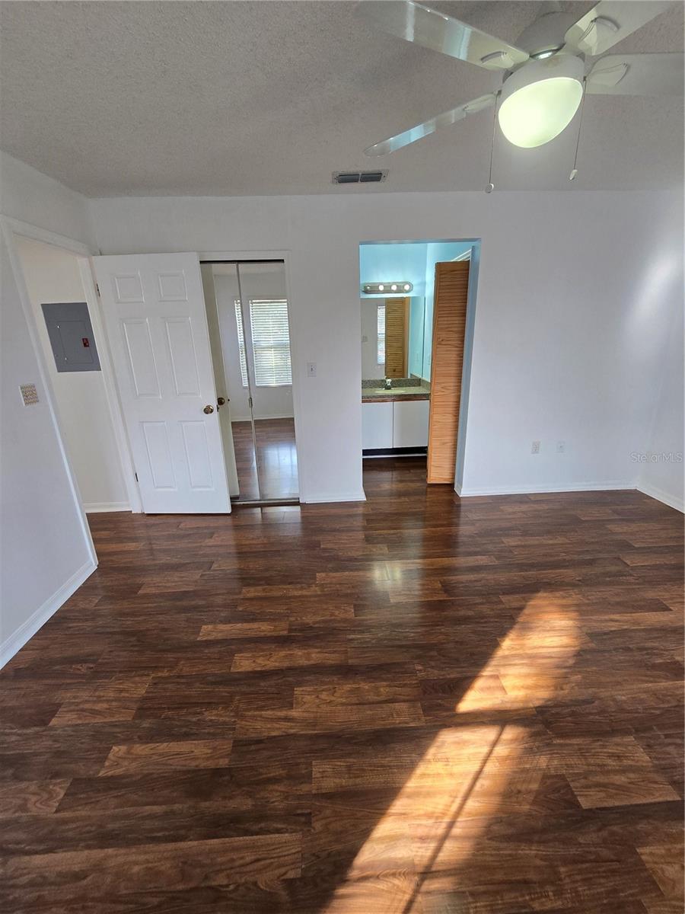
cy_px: 457
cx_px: 342
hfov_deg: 89.9
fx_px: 343
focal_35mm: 13
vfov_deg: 106.2
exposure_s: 1/60
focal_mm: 2.2
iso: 80
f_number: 2.2
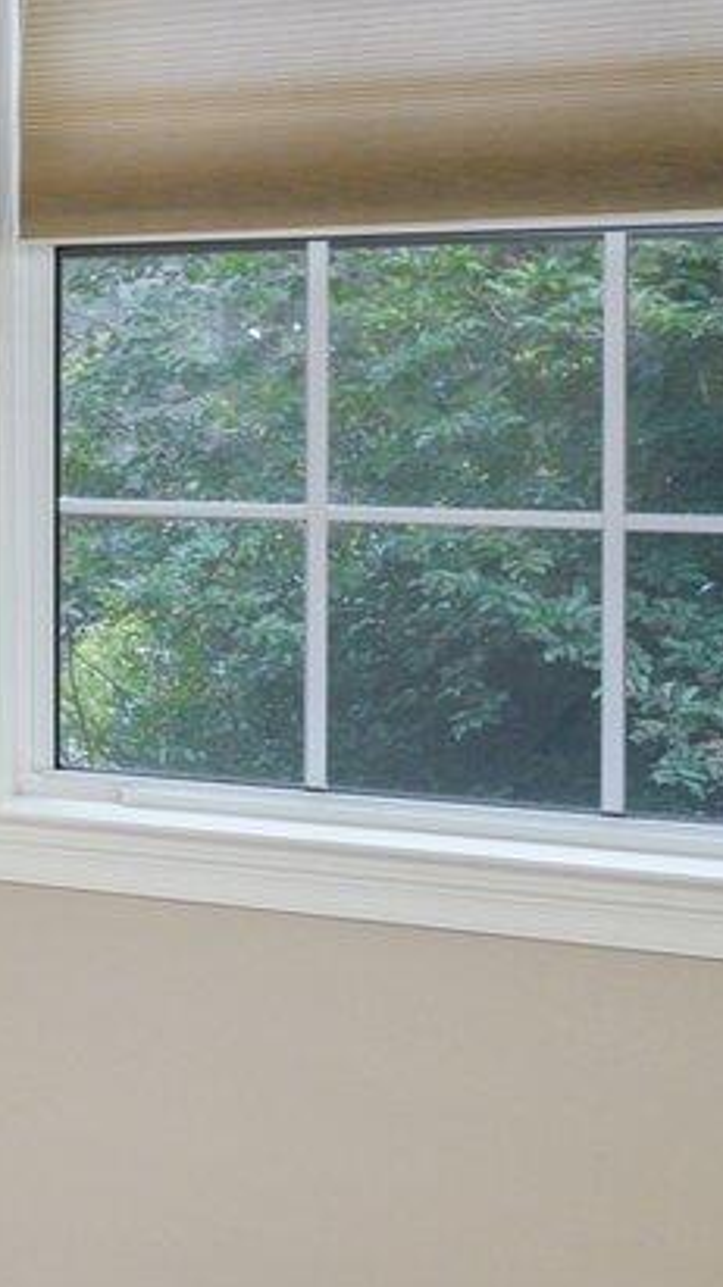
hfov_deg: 9.3
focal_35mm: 73
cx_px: -1865
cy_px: 423
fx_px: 2490
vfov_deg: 28.8
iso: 400
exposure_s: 1/8
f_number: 9
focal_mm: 14
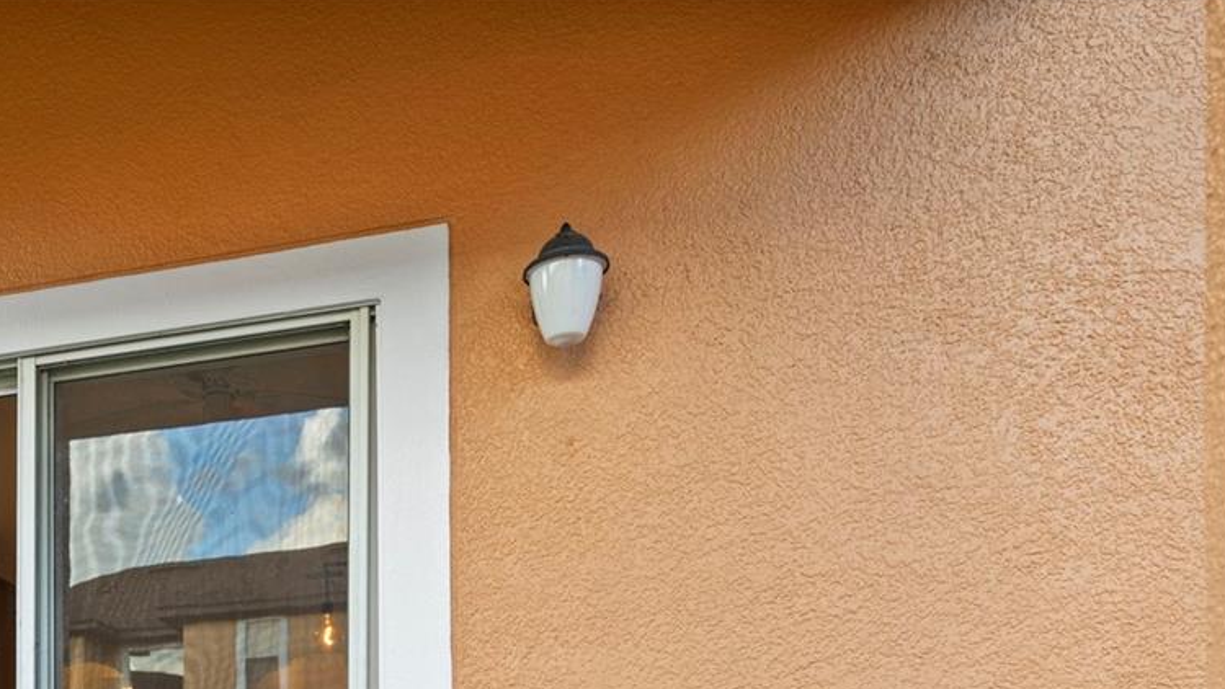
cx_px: 150
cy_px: 862
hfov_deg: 48.0
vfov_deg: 27.0
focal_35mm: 38
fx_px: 1234
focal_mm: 17
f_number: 7.1
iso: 320
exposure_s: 1/4
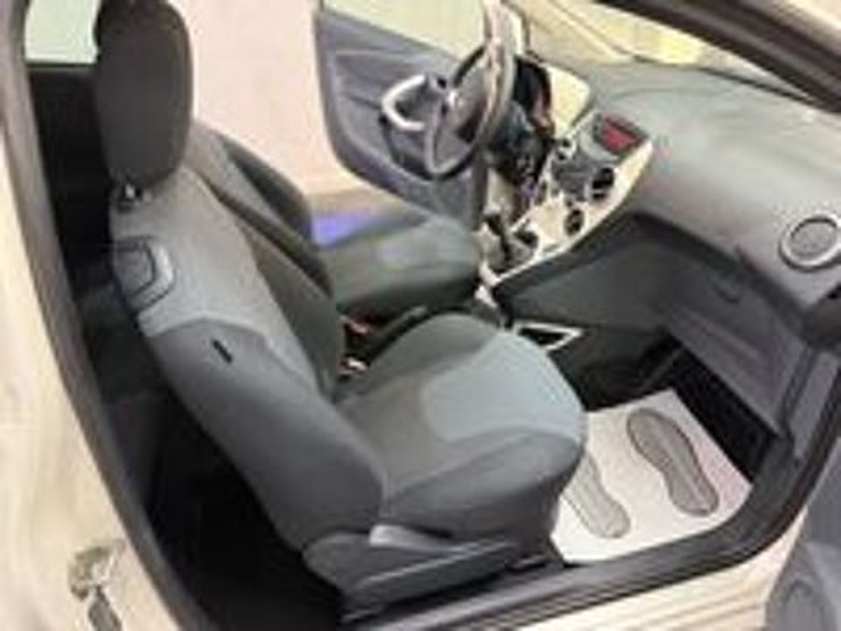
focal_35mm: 24
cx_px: 420
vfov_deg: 56.8
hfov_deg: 71.6
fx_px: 583
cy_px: 316
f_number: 1.78
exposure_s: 1/50
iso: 320
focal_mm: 6.76
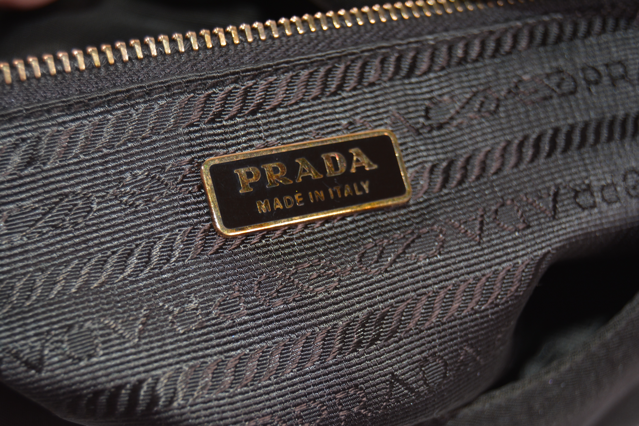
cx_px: 320
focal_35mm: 82
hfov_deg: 24.6
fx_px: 1464
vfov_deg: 16.6
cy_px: 213
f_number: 5.6
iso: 400
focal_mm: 55
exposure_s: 1/60
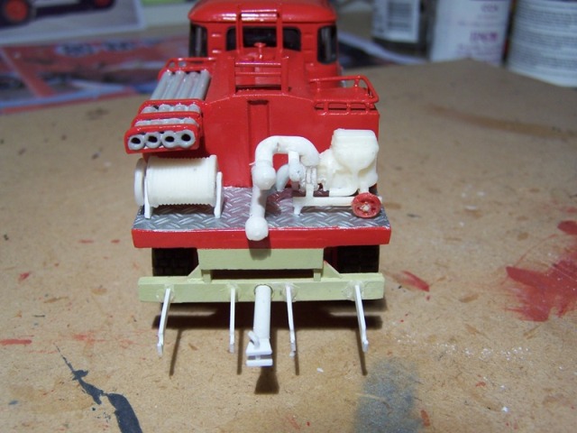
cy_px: 216
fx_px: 633
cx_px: 288
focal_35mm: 38
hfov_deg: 49.0
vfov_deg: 37.7
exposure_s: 1/30
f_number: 2.8
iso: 80
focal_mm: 6.3
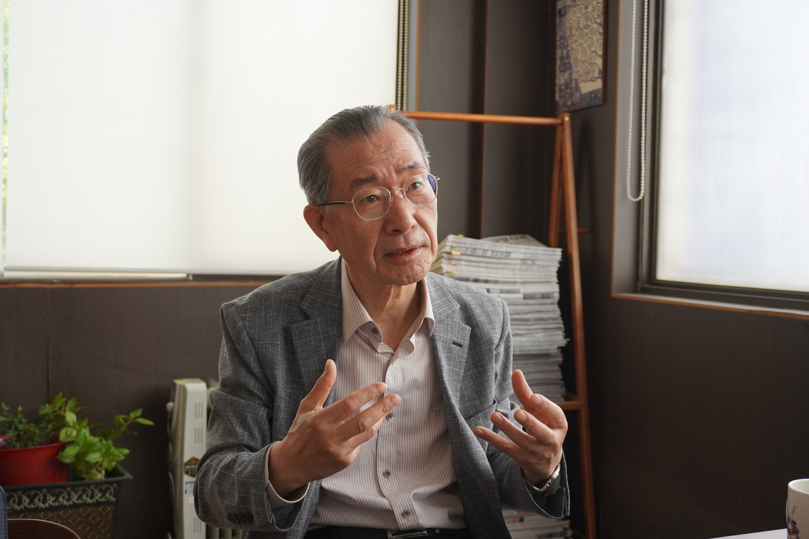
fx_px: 977
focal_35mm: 44
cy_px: 270
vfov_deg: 30.8
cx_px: 404
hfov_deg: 45.0
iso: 500
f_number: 4.5
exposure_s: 1/160
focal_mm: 29
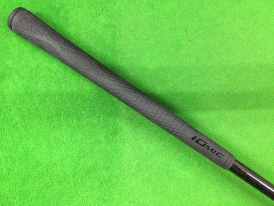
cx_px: 137
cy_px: 103
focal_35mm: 31
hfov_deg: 58.4
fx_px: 245
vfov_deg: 45.4
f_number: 2.4
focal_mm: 3.3
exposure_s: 1/30
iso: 200
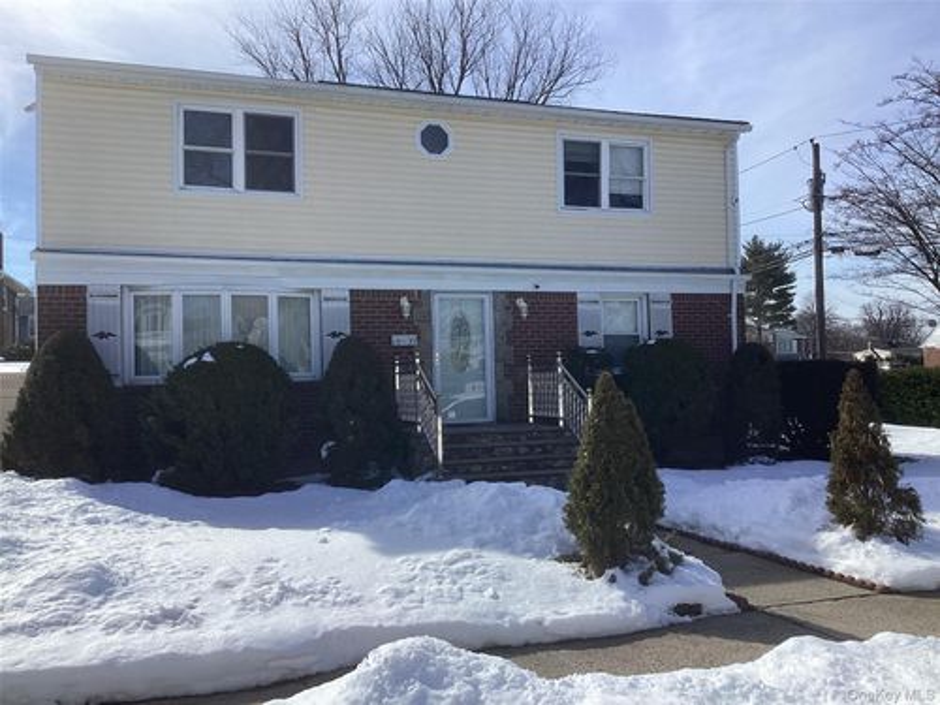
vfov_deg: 45.4
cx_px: 470
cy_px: 352
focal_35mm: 31
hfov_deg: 58.4
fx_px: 842
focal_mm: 3.3
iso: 25
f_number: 2.4
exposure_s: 1/1852
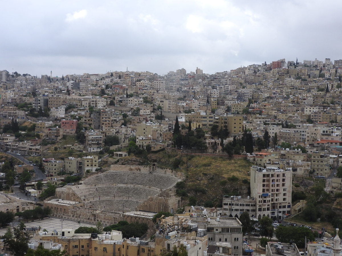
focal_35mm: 55
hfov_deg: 34.9
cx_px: 171
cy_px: 128
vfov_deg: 26.6
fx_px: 543
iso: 100
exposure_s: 1/500
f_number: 4
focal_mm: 9.9
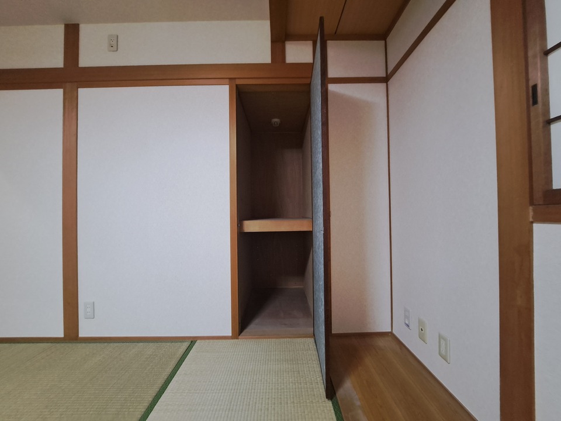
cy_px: 210
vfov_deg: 89.9
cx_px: 280
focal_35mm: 13
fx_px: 211
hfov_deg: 106.2
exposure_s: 1/25
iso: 250
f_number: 2.2
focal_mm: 1.74
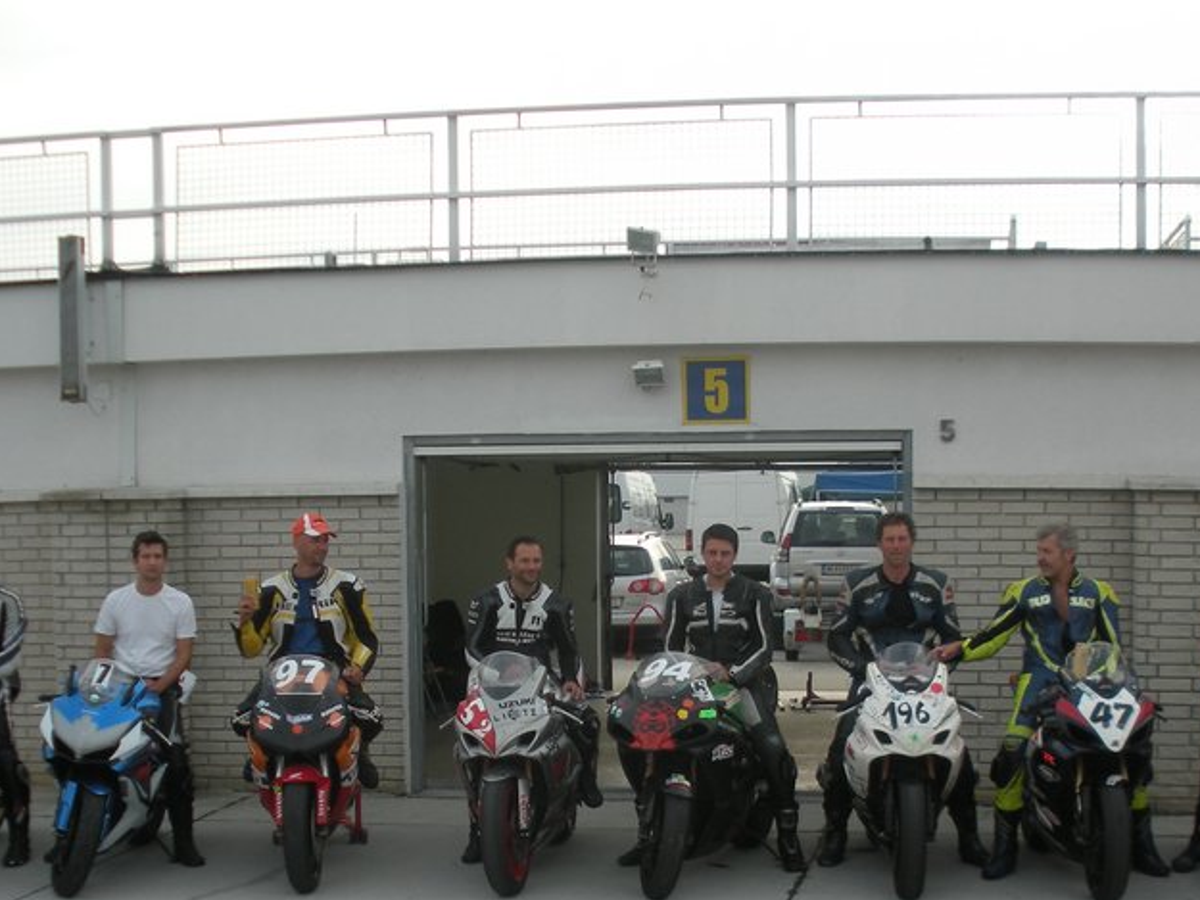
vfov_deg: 25.7
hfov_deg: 34.3
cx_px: 614
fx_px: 1942
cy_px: 716
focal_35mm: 56
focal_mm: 6.3
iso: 64
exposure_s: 1/308
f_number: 3.5
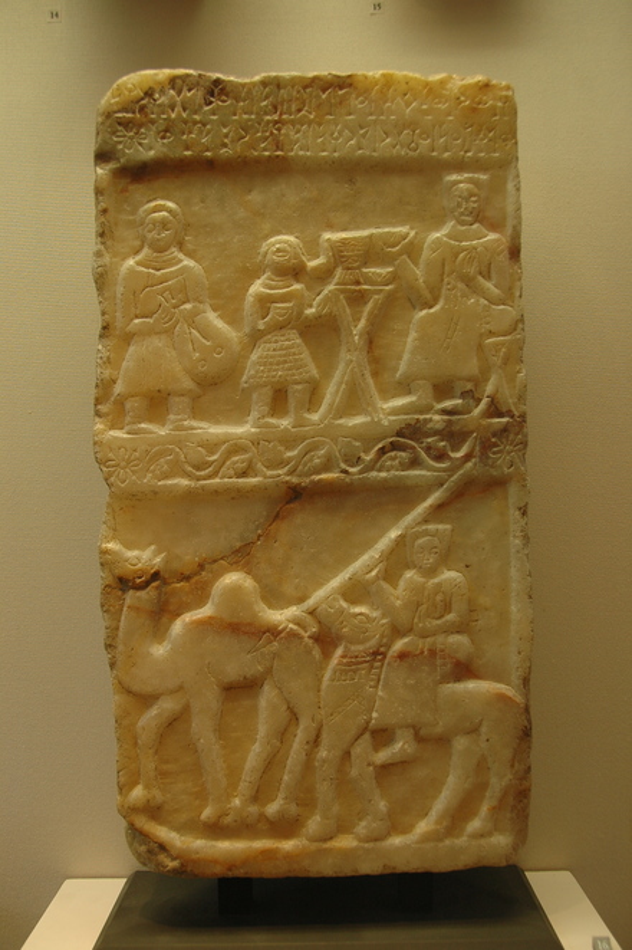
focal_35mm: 30
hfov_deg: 43.6
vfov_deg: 62.0
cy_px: 475
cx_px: 316
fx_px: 791
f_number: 3.8
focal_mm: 20
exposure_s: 1/50
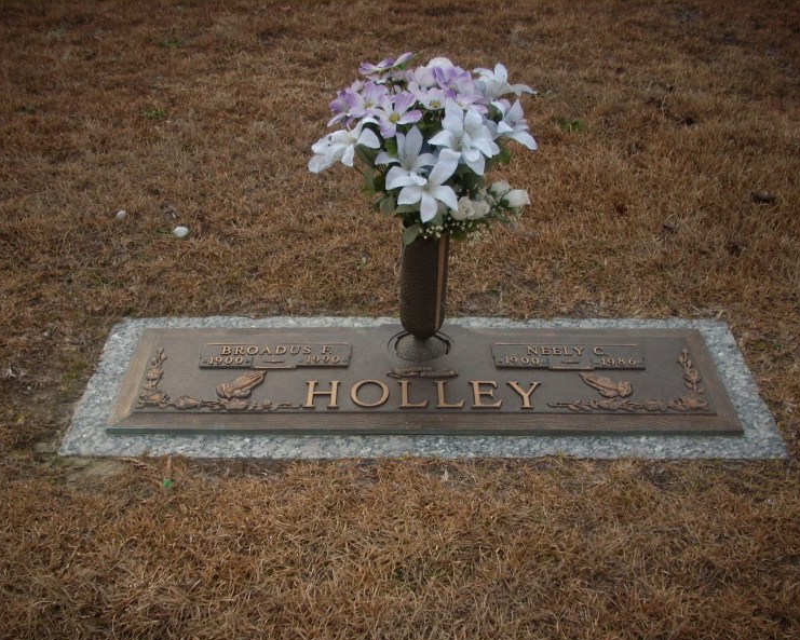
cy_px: 323
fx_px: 924
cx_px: 423
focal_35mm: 39
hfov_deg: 46.8
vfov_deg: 38.2
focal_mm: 6.2
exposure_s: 1/250
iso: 64
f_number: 2.8
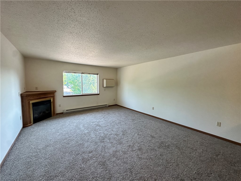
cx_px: 120
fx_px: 97
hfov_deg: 102.1
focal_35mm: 14
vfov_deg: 85.7
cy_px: 90
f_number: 2.2
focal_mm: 2.22
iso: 160
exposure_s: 1/120
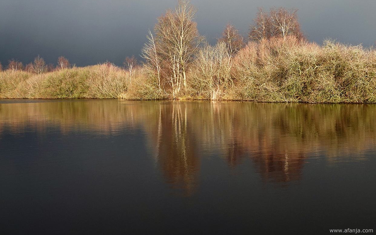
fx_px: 389
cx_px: 189
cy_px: 112
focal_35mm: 38
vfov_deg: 33.6
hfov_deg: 51.5
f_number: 8
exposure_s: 1/250
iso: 200
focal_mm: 13.7
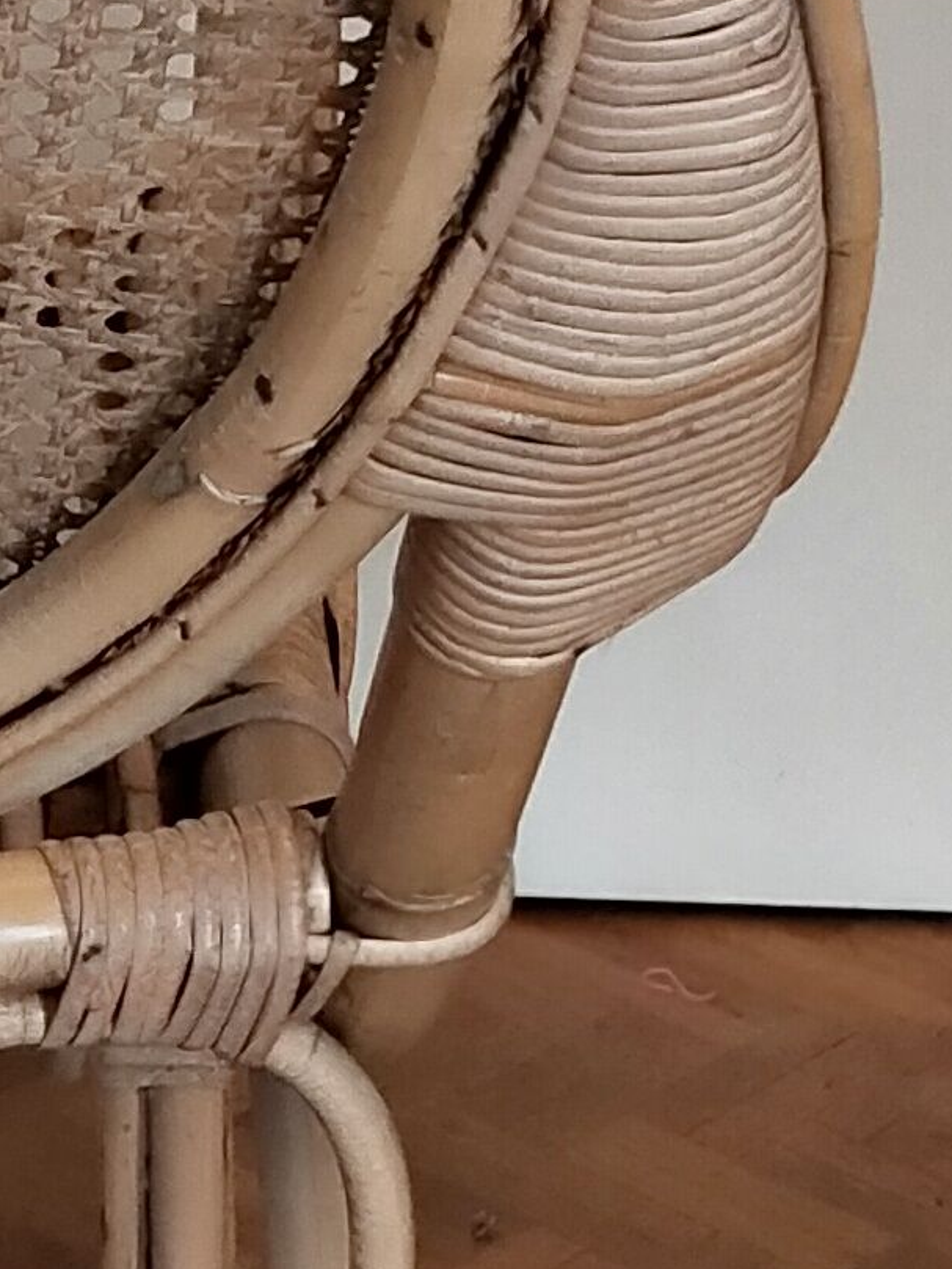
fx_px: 4802
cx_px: -630
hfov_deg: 10.8
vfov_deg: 15.0
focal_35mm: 131
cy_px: 510
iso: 161
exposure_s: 1/50
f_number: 1.7
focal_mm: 3.99
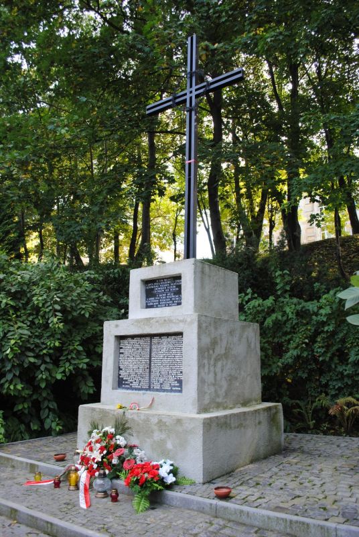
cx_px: 180
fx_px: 402
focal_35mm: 27
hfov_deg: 48.1
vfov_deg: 67.3
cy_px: 268
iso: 200
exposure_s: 1/100
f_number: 5
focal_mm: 18
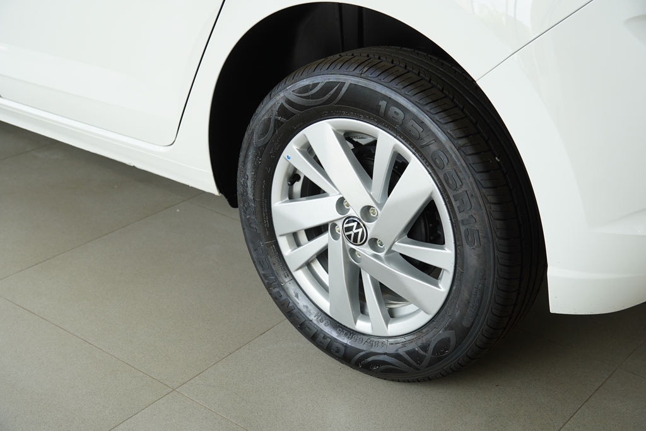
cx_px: 323
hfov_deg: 38.9
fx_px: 915
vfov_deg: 26.5
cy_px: 216
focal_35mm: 51
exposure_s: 1/60
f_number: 4
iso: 100
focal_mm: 34
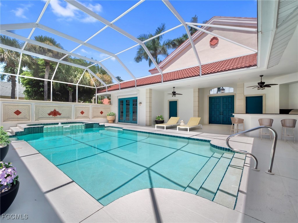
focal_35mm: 14
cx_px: 149
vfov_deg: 85.7
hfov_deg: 102.1
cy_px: 112
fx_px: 121
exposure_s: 1/320
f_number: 7.1
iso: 200
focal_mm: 7
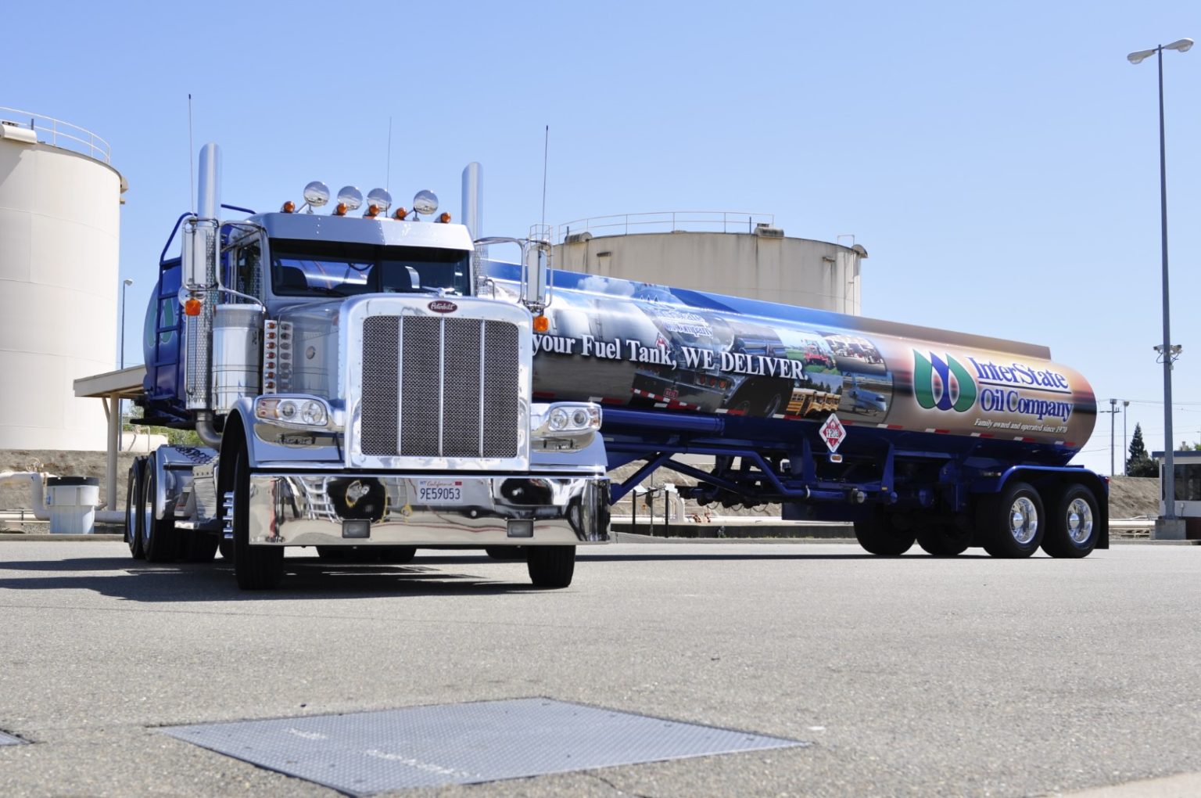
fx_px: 1699
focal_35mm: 51
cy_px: 399
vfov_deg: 26.4
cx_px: 600
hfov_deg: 38.9
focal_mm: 34
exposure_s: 1/1600
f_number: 4
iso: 200
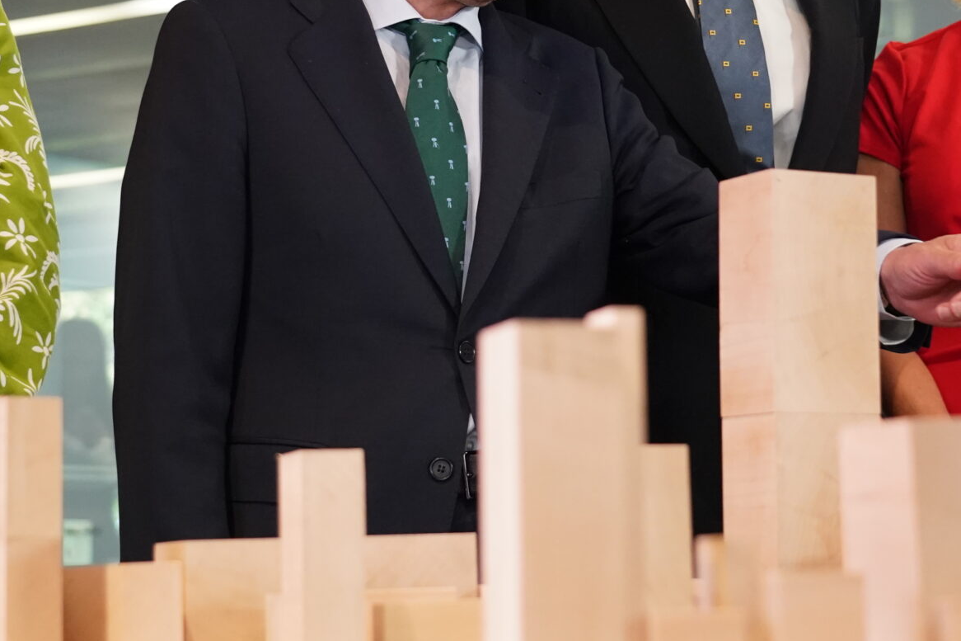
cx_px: 565
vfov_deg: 13.5
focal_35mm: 101
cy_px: 107
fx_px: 2696
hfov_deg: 20.2
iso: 3200
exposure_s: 1/250
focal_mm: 46
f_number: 4
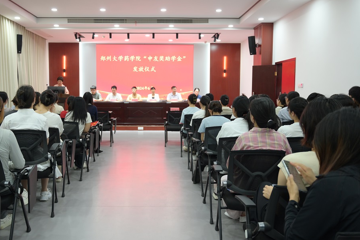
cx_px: 154
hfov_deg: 52.2
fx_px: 366
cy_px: 118
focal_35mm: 37
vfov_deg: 36.3
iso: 800
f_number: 4
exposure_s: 1/60
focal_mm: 30.5
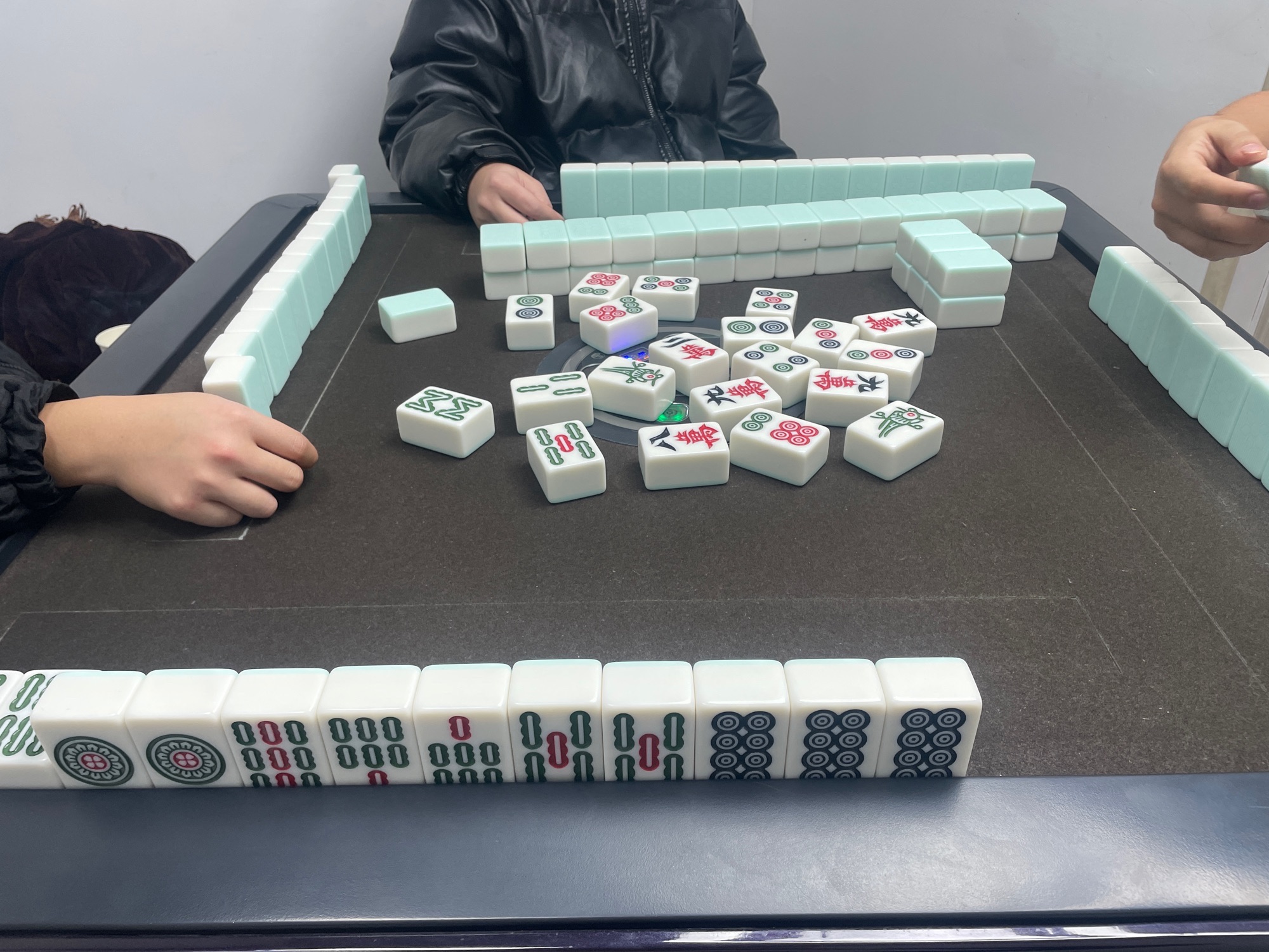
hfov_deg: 67.3
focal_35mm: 26
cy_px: 476
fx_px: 953
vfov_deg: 53.1
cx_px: 634
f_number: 1.6
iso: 64
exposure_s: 1/100
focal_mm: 4.2
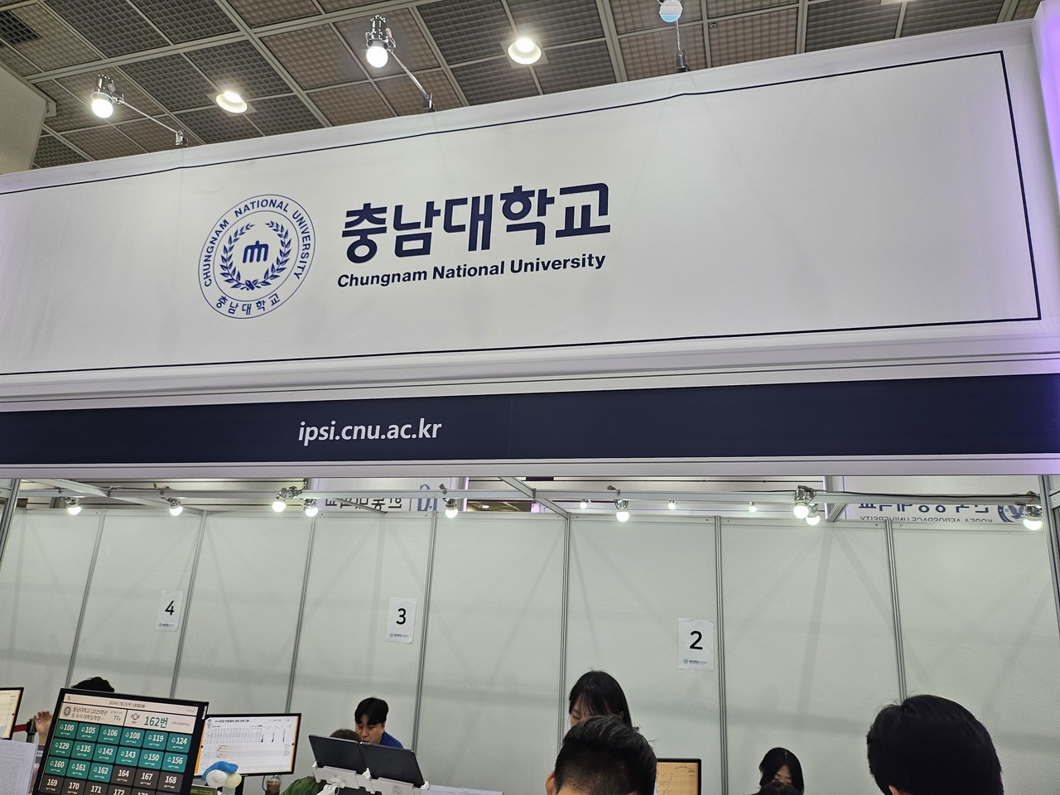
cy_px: 398
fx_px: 735
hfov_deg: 71.6
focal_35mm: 24
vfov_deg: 56.8
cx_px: 530
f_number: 1.8
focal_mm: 5
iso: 80
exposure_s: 1/120
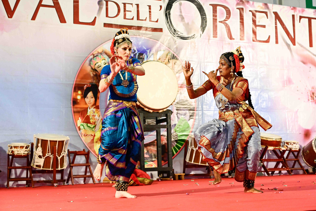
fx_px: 492
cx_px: 158
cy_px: 106
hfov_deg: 35.6
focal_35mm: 56
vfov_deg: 24.2
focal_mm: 56
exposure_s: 1/400
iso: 6400
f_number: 5
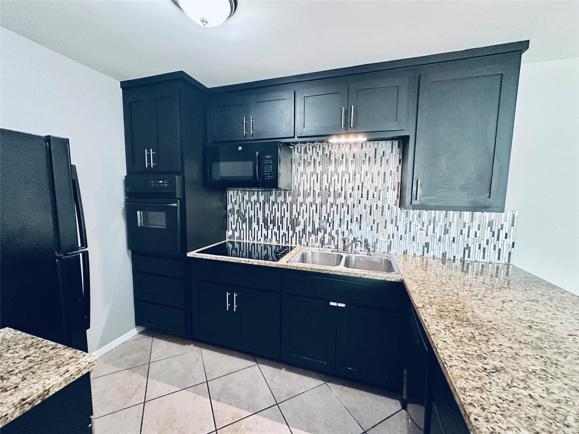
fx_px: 234
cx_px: 290
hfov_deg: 102.1
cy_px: 217
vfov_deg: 85.7
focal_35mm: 14
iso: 500
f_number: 2.2
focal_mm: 2.22
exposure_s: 1/60
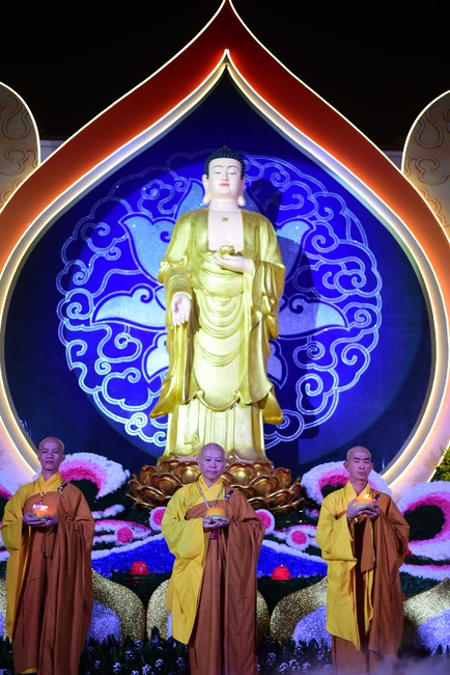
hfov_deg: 27.0
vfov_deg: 39.6
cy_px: 338
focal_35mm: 50
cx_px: 225
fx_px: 936
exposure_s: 1/60
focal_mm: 50
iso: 320
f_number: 1.8
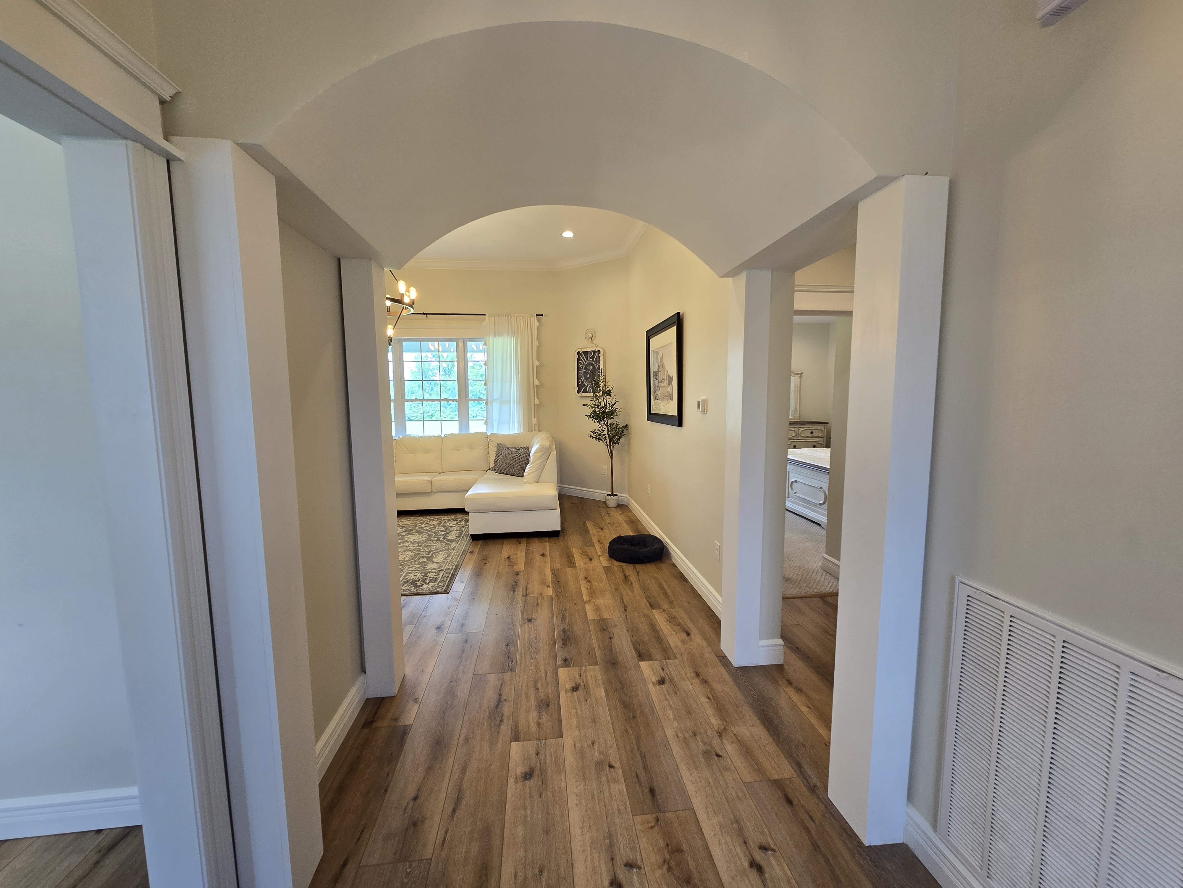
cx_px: 592
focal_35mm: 13
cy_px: 444
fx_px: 444
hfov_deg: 106.2
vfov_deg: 89.9
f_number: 2.2
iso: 80
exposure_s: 1/60
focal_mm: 2.2
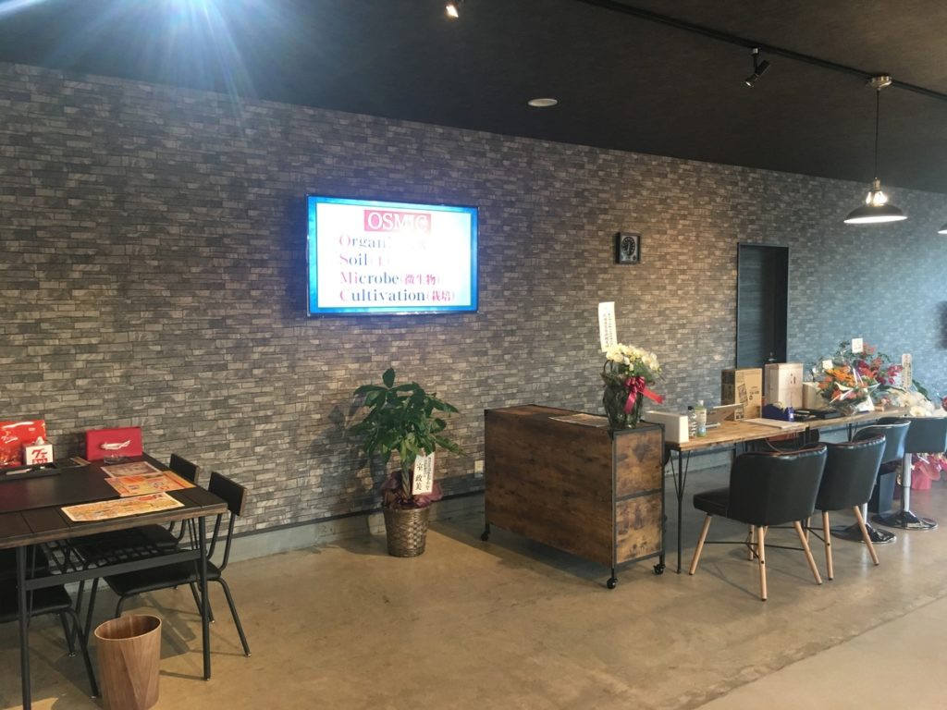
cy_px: 355
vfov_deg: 48.2
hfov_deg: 61.7
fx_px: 793
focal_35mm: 29
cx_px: 474
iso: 125
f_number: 2.2
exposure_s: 1/30
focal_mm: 4.15
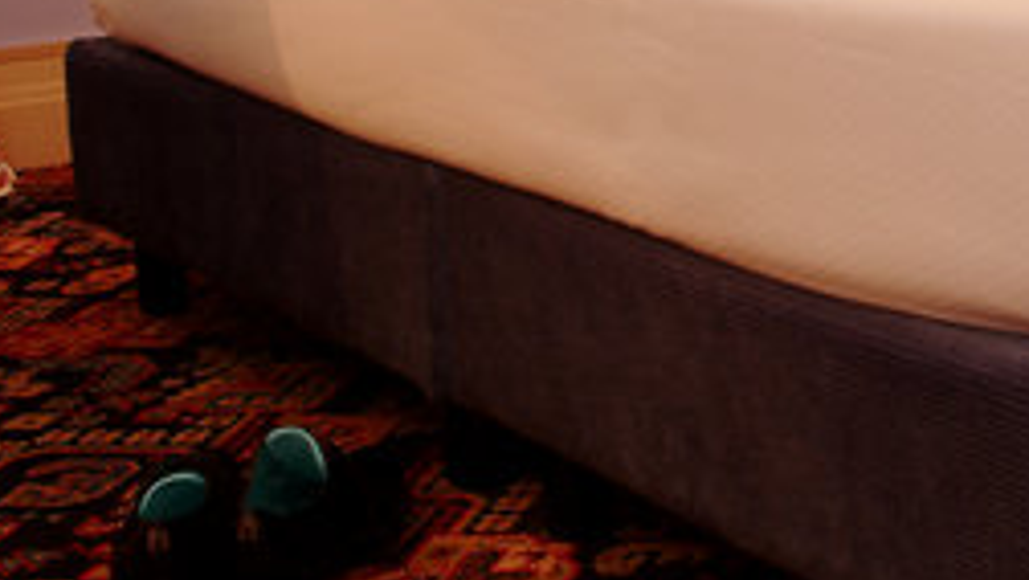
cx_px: 825
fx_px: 1911
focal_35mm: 70
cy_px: -112
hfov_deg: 29.4
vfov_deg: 16.5
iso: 100
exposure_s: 1/3
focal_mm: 14
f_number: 4.8
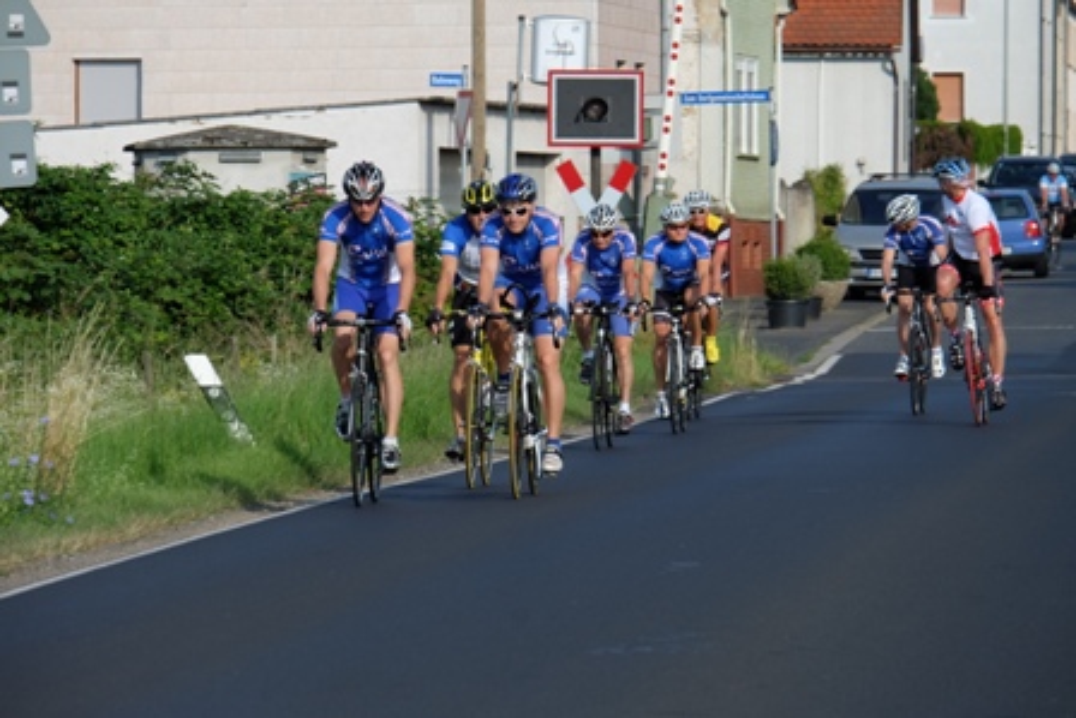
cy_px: 359
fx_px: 10314
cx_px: 538
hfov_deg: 6.0
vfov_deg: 4.0
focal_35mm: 345
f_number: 9
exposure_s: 1/400
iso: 320
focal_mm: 230
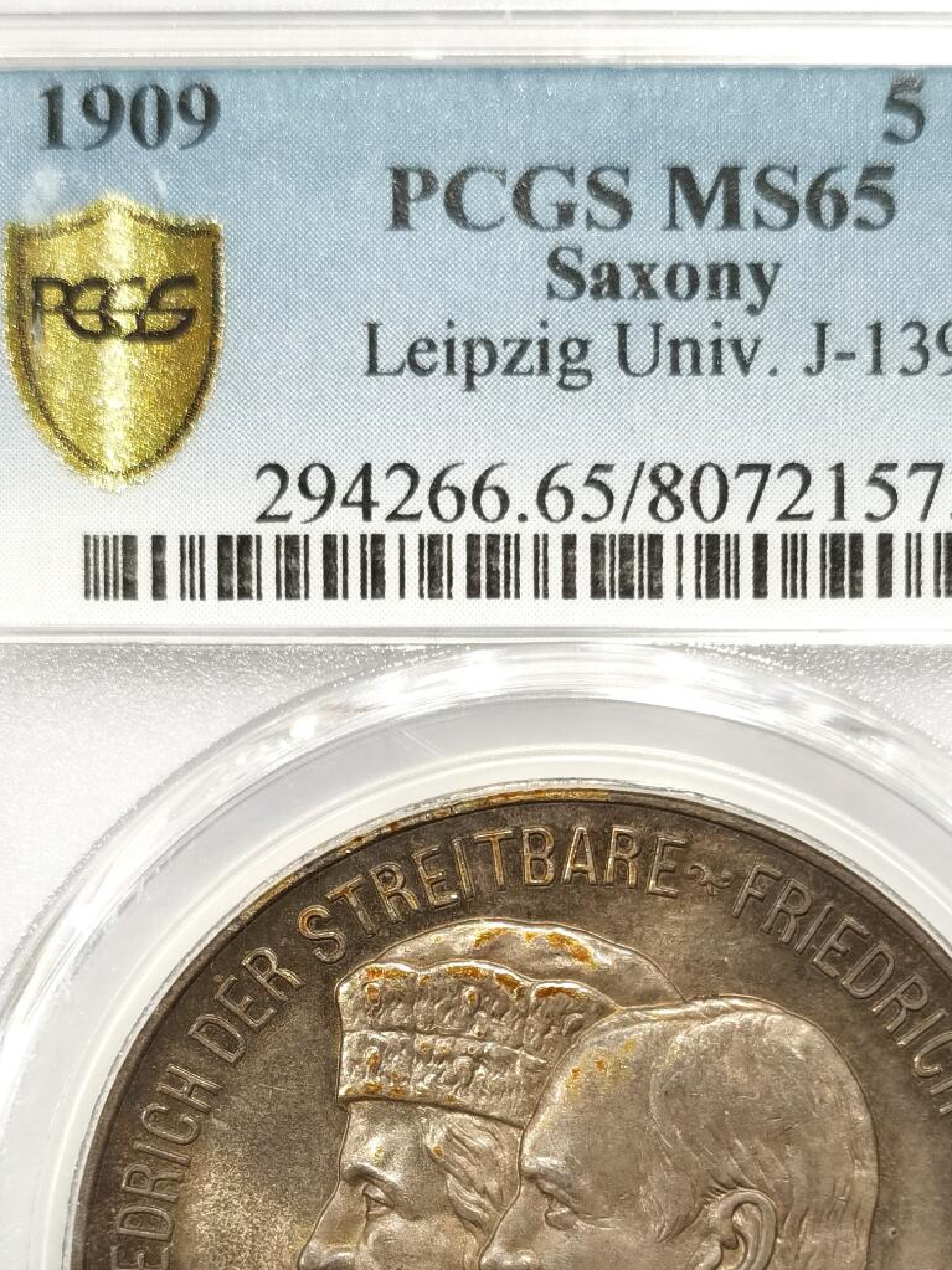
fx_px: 3484
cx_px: 568
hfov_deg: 15.5
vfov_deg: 20.5
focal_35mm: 95
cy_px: 980
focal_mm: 5.56
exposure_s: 1/100
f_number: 16
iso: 200
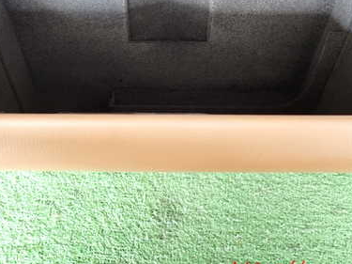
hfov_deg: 46.8
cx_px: 163
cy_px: 71
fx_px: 407
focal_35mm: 40
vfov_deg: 35.3
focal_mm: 4.5
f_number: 2
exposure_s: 1/40
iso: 200
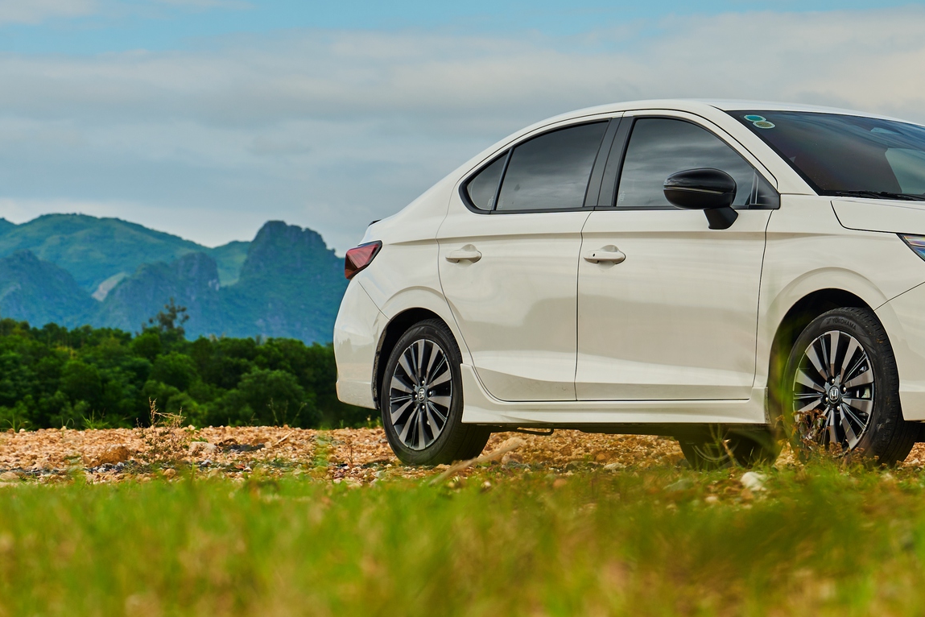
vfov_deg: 8.8
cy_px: 169
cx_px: 855
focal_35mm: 156
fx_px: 4008
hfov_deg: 13.0
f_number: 5.6
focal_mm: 70
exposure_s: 1/200
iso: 50
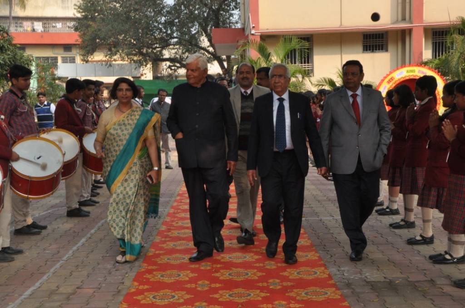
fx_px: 774
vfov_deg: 22.6
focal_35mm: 60
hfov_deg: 33.4
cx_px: 232
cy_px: 154
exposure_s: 1/125
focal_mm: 40
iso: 1000
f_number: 22
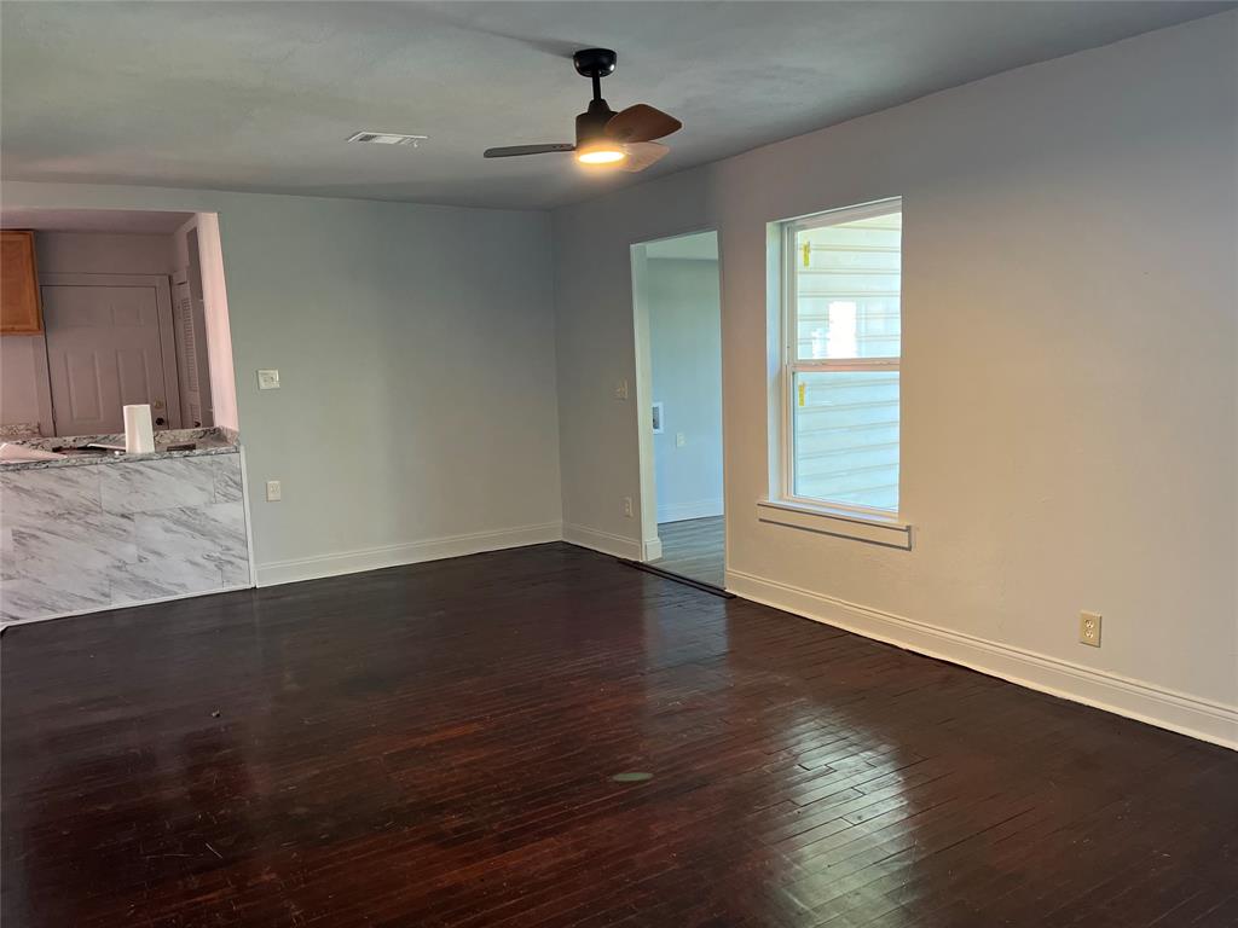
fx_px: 930
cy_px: 464
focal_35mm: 26
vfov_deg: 53.1
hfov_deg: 67.3
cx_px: 619
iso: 320
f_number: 1.6
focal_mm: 5.1
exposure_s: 1/60
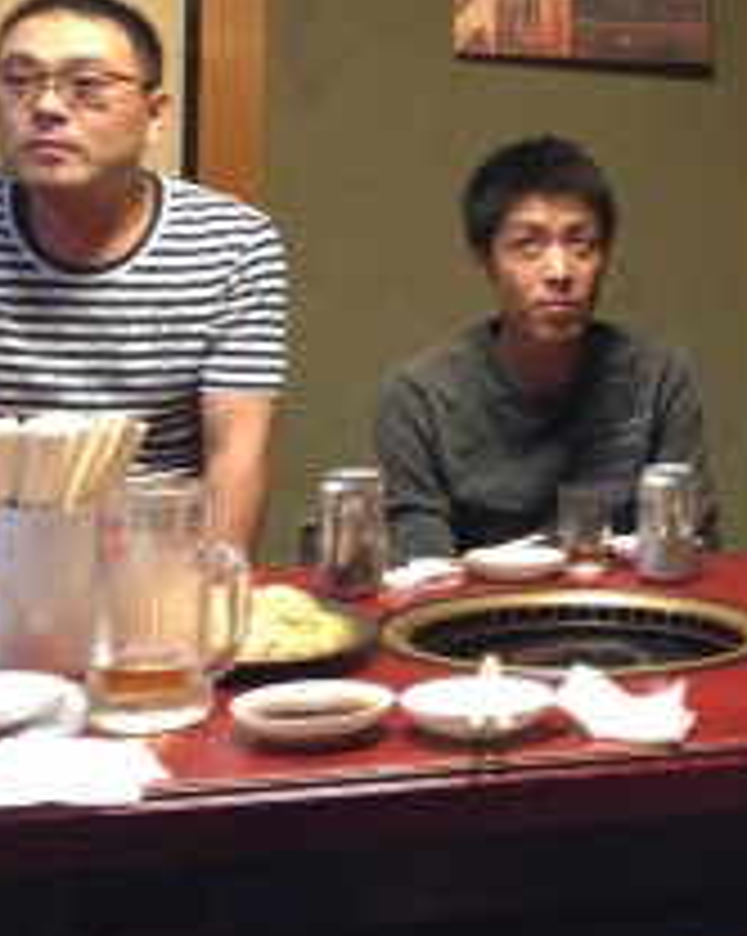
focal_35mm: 62
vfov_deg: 30.3
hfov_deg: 23.4
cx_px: 774
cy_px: 302
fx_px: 1716
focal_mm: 4.12
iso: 400
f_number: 2.4
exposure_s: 1/15
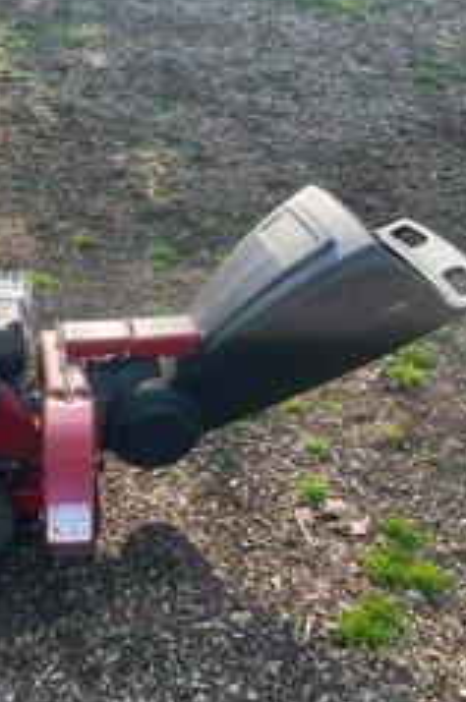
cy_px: 332
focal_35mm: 39
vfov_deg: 49.6
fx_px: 759
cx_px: 93
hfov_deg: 33.1
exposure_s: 1/305
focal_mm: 4.2
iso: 32
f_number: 1.6
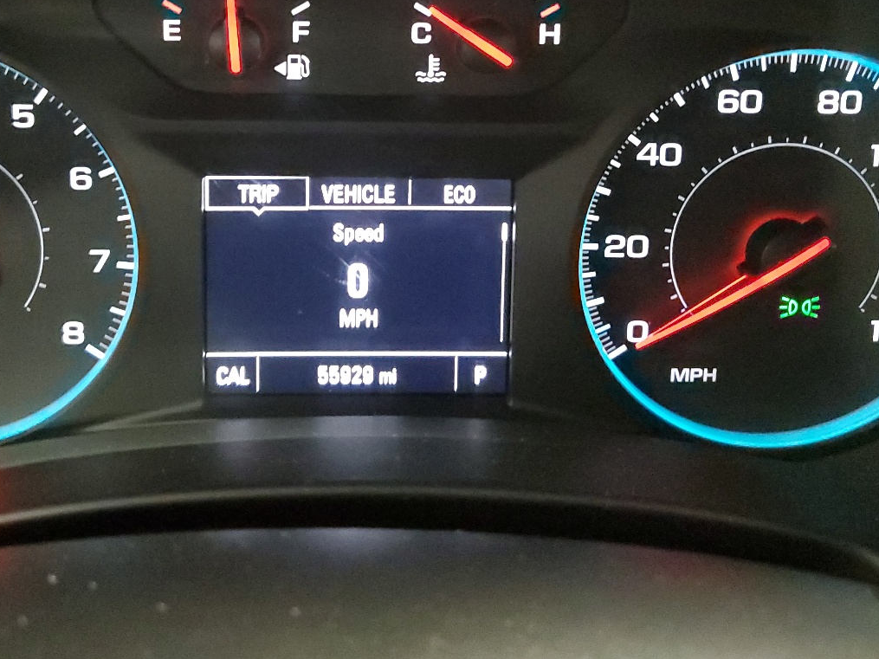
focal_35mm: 41
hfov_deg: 45.5
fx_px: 1041
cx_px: 354
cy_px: 141
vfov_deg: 34.2
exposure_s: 1/17
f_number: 1.5
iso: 833
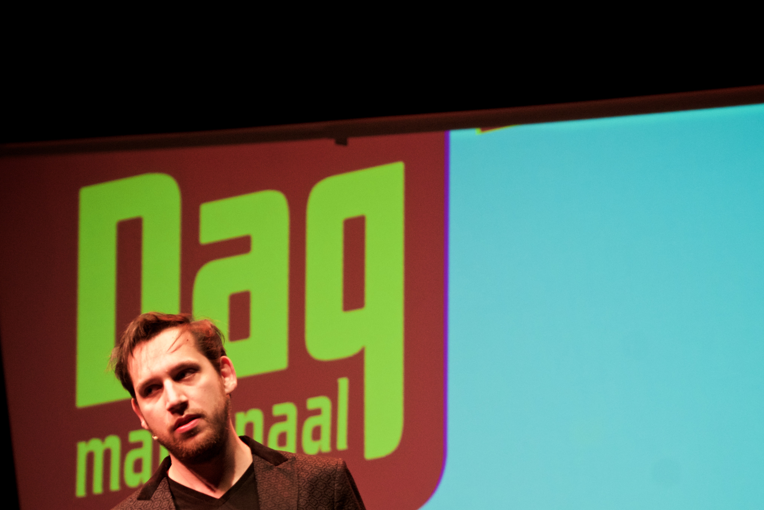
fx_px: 3927
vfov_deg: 7.4
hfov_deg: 11.1
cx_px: 470
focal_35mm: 185
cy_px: 454
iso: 1600
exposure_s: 1/125
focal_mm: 102
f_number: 3.5
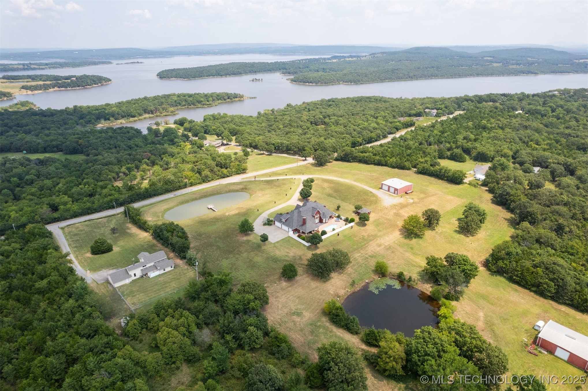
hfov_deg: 78.6
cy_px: 196
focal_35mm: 22
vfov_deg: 57.2
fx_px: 359
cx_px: 294
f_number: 2.8
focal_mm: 8.38
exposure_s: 1/1250
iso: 130
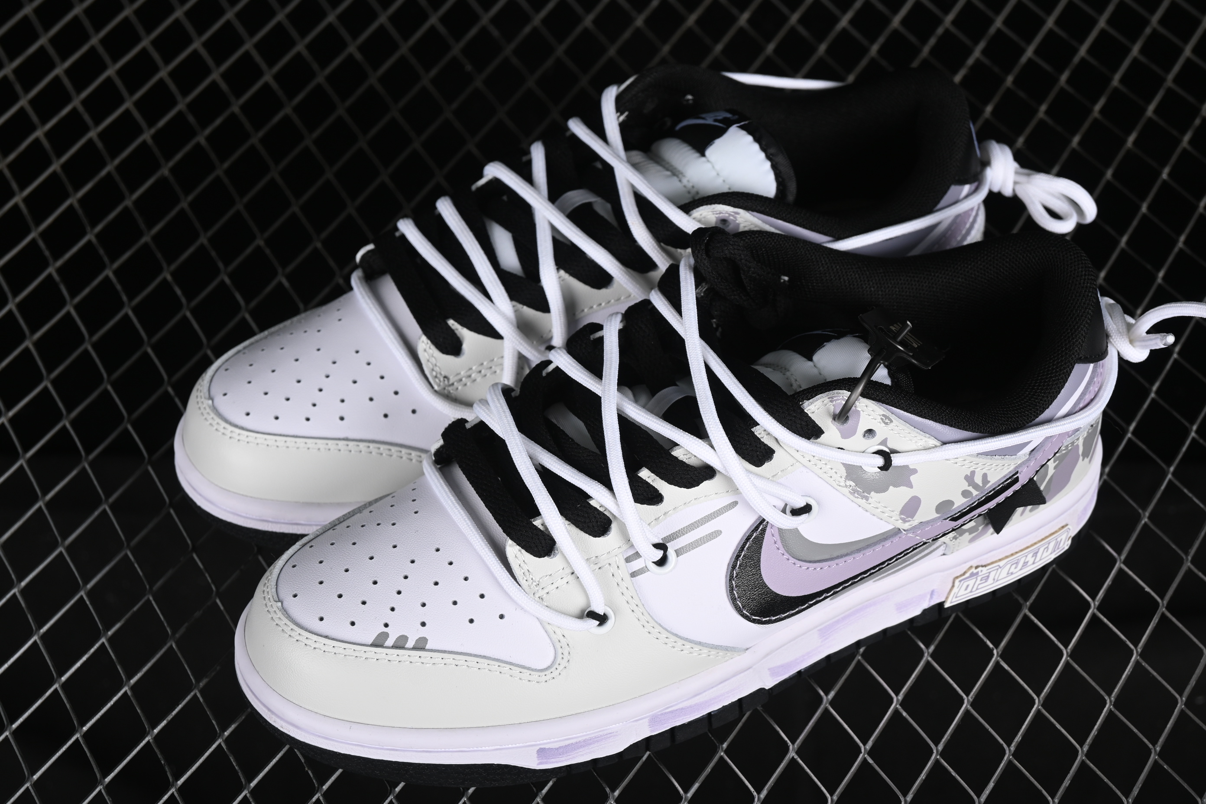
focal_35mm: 72
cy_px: 402
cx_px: 603
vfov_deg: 18.9
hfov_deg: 28.1
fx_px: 2412
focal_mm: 48
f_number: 7.1
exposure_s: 1/160
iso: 160
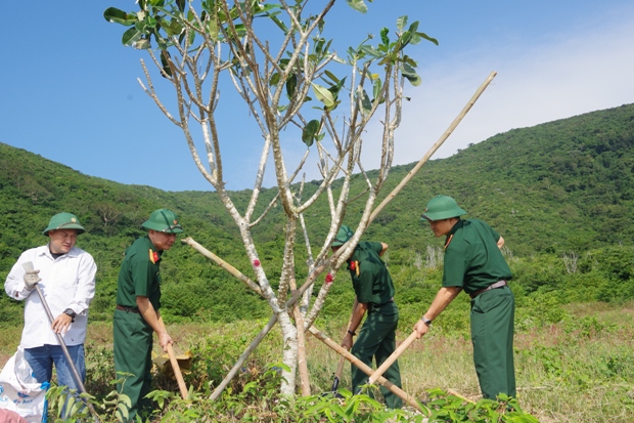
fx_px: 563
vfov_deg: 41.1
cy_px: 213
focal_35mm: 32
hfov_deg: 58.7
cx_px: 318
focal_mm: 21
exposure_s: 1/160
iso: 200
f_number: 11
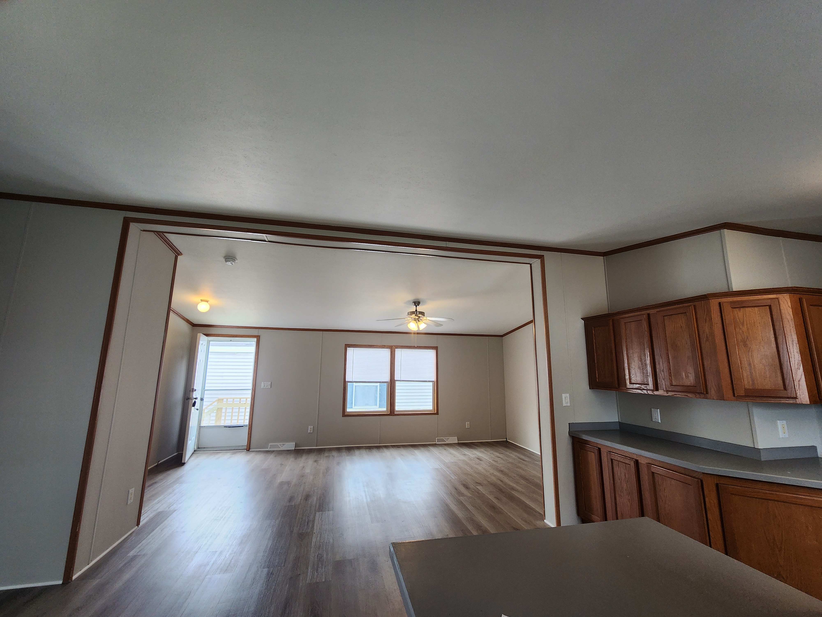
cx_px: 411
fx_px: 309
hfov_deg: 106.2
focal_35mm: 13
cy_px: 308
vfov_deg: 89.9
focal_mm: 2.2
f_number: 2.2
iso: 160
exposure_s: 1/60
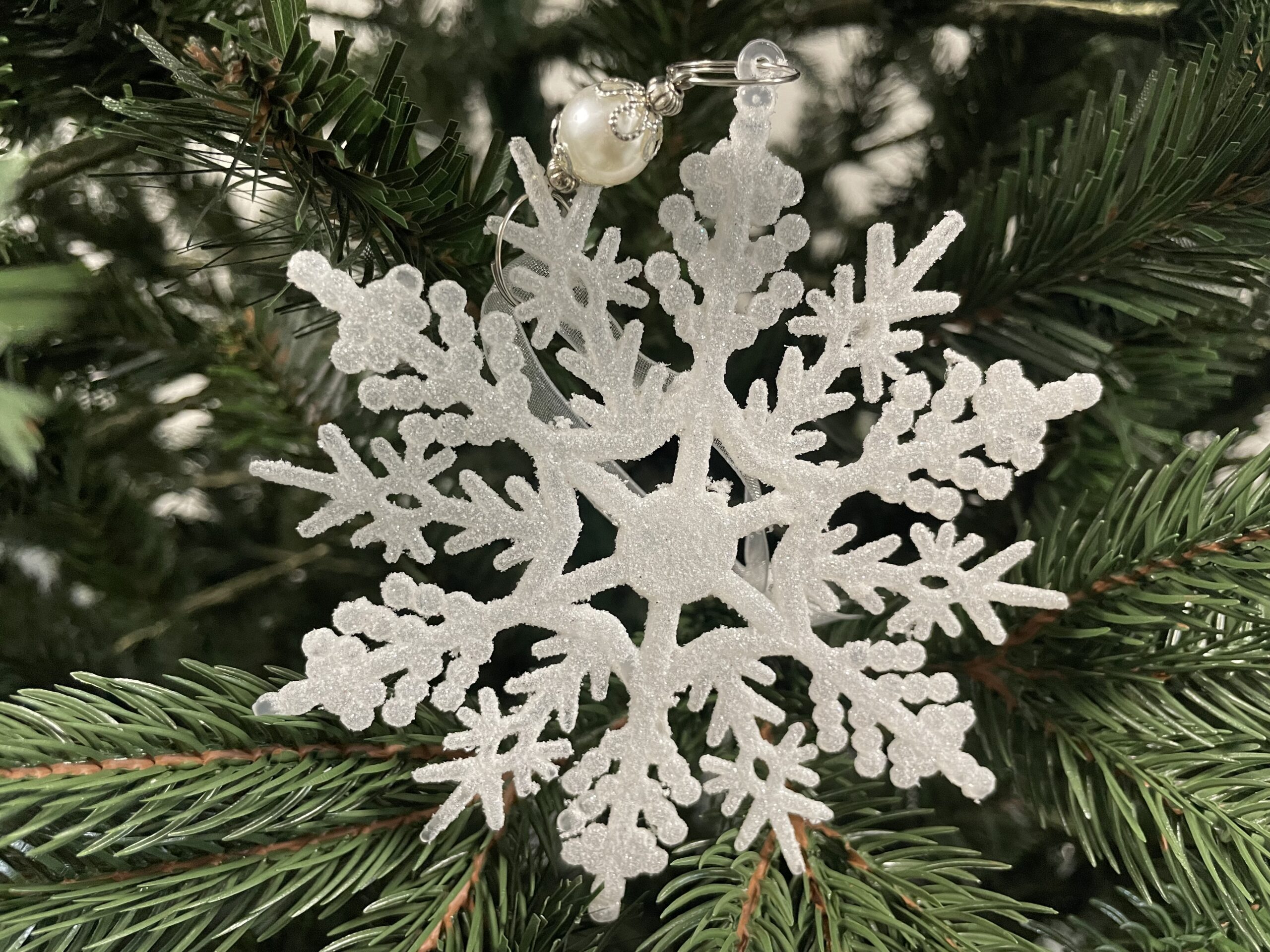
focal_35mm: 26
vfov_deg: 53.1
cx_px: 635
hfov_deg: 67.3
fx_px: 954
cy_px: 476
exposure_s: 1/50
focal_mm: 4.2
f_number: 1.6
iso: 250
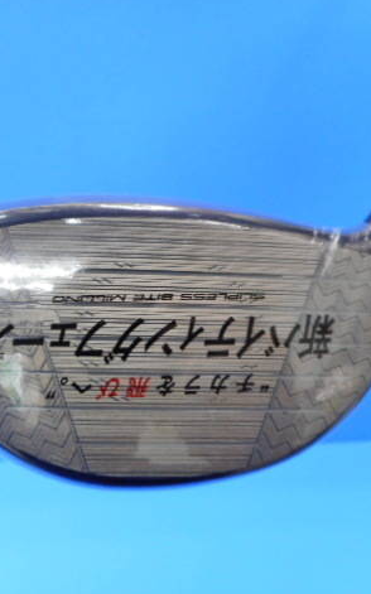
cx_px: 131
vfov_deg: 54.0
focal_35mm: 36
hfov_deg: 35.0
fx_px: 583
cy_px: 296
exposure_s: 1/30
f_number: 3.7
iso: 200
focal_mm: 4.5
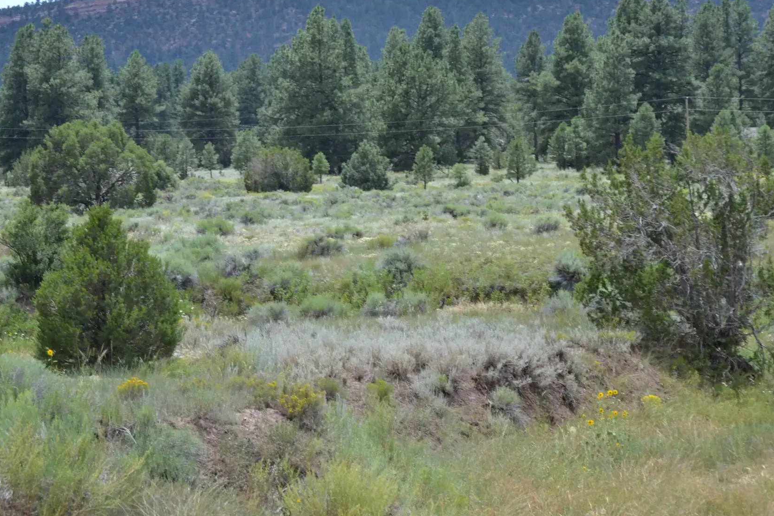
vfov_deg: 13.7
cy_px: 246
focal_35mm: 100
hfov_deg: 20.5
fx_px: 2141
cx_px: 413
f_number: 7.1
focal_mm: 55
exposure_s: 1/200
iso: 100
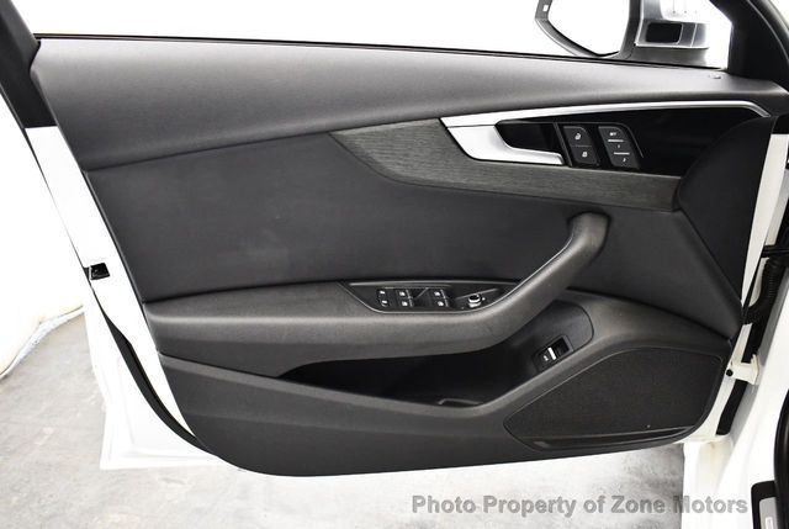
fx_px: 790
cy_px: 264
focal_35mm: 36
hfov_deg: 53.1
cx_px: 394
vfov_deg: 37.0
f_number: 3.5
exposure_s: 1/100
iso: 3200
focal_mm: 18
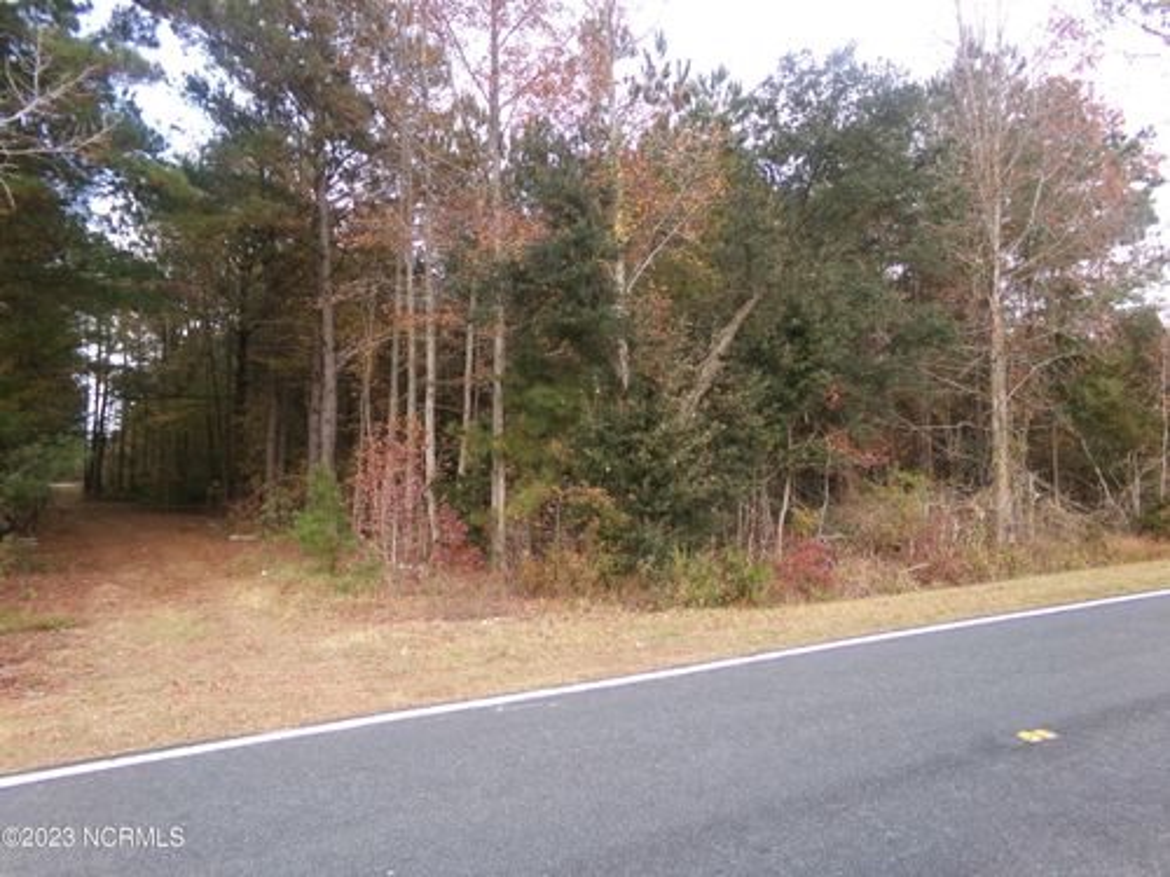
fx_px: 811
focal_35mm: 24
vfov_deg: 56.8
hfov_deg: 71.6
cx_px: 585
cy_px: 438
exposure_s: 1/34
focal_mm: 4.3
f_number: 3.7
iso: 110
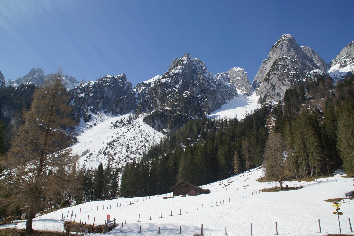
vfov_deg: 47.9
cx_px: 177
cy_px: 118
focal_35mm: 27
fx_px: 265
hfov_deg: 67.4
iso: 100
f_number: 8
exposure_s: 1/400
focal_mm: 18
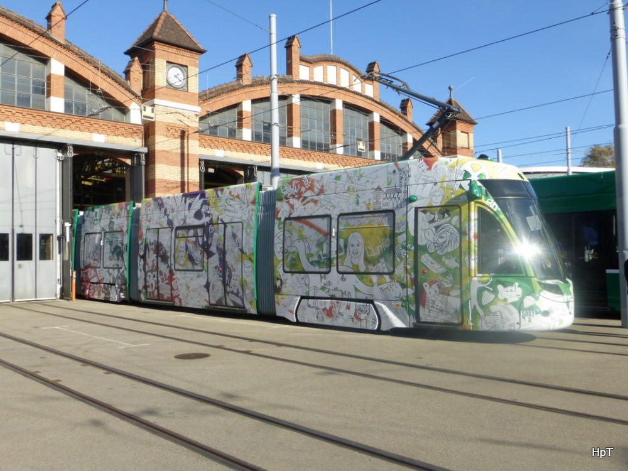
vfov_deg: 45.4
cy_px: 236
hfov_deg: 58.4
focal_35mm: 31
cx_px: 314
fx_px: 562
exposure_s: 1/800
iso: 100
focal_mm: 5.4
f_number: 4
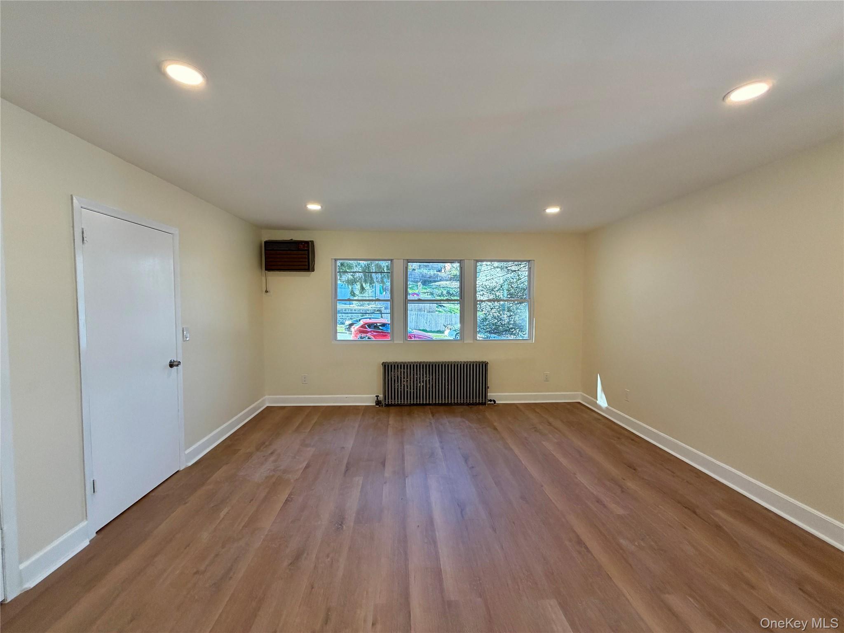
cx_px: 422
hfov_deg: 102.1
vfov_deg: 85.7
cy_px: 316
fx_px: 341
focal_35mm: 14
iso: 160
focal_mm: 2.22
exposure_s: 1/120
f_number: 2.2
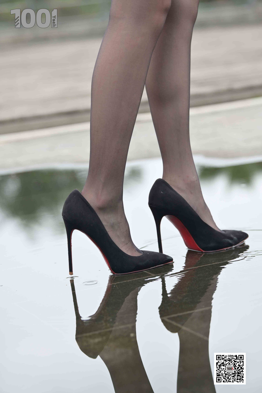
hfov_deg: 13.0
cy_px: 196
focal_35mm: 105
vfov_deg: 19.5
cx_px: 131
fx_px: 1146
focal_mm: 105
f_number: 4
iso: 200
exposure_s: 1/320
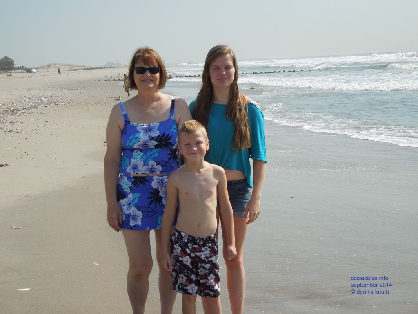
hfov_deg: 31.7
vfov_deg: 24.0
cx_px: 209
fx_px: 737
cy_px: 157
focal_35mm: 61
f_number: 8.6
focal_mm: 11
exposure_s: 1/250
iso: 100
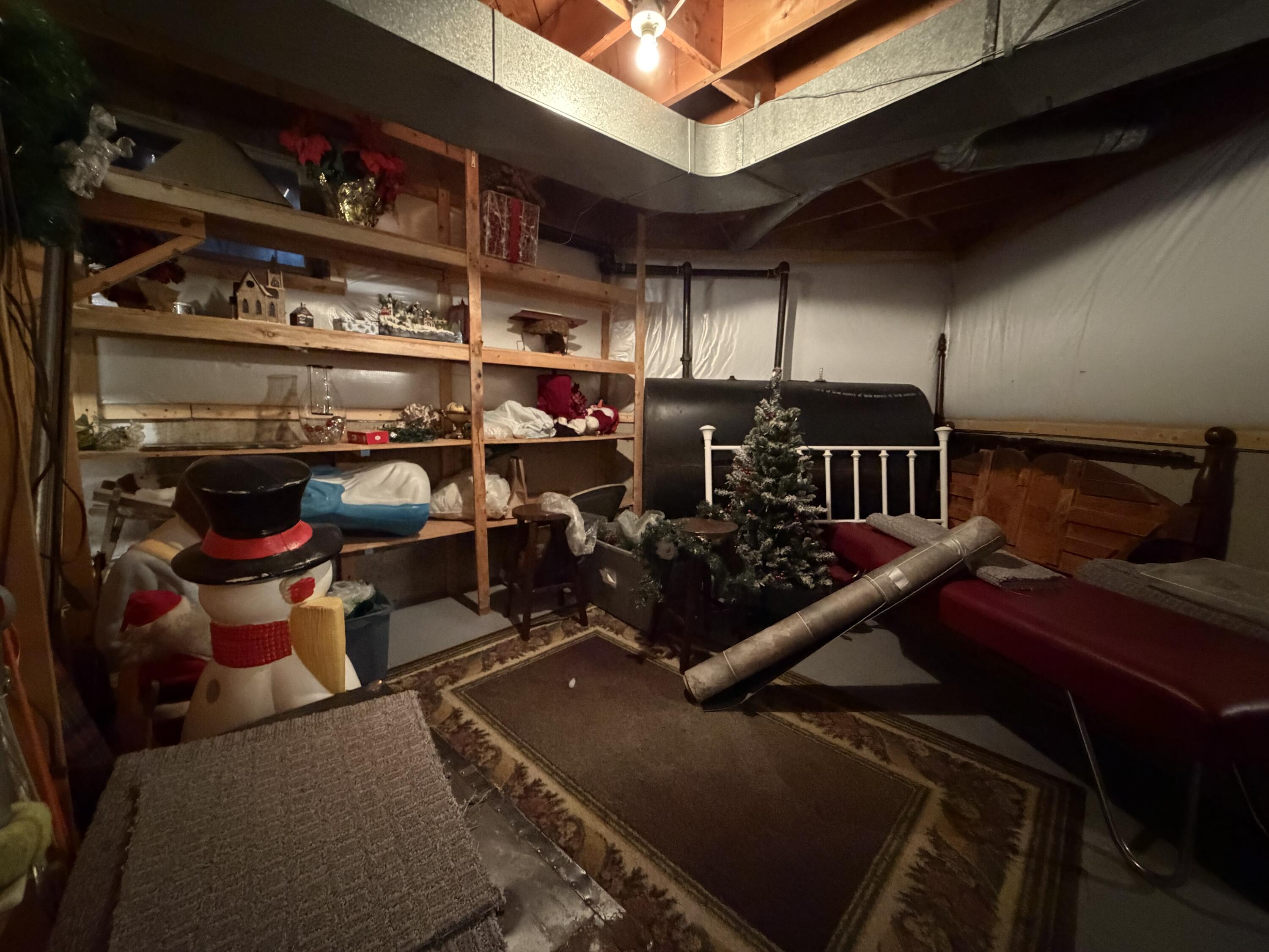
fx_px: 513
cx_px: 634
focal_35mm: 14
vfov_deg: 85.7
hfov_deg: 102.1
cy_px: 476
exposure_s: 1/30
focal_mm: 2.22
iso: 1600
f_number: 2.2
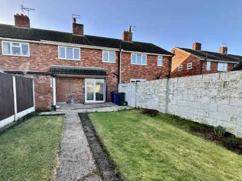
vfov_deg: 77.9
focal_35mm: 16
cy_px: 97
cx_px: 107
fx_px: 112
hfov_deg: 94.1
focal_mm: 2.22
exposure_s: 1/214
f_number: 2.2
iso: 40
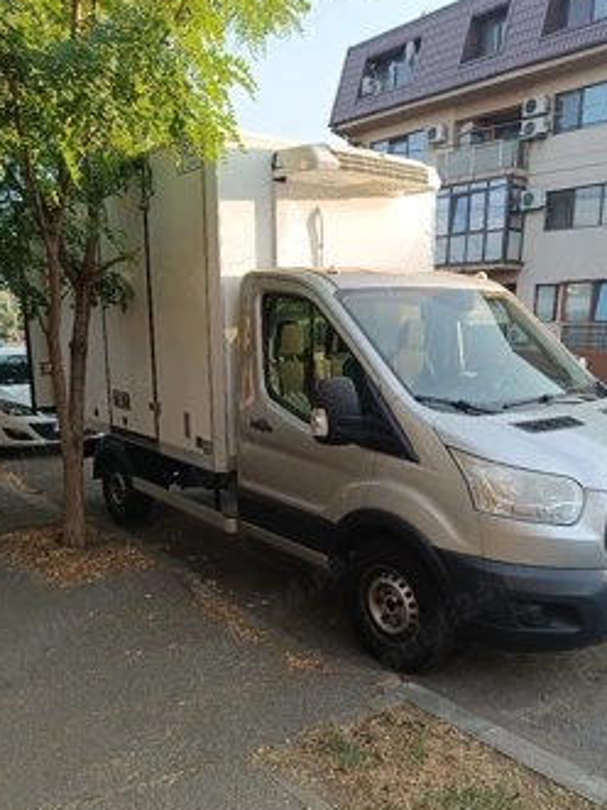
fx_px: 678
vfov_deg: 61.5
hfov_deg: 48.2
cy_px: 453
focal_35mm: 29
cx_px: 316
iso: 54
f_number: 1.88
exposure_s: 1/109
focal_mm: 5.59
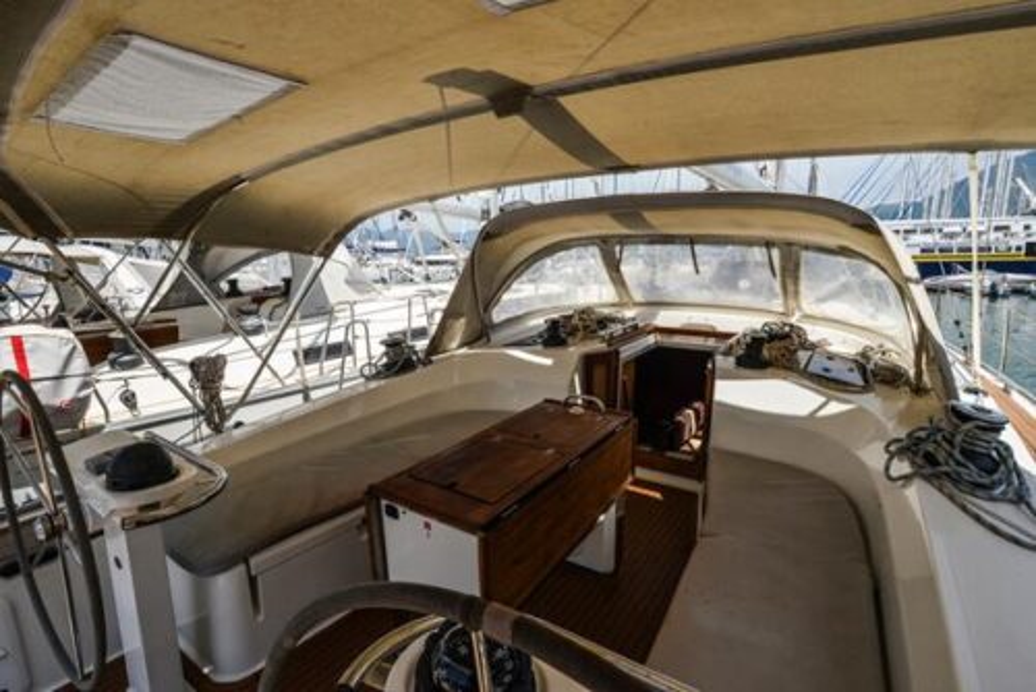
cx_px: 518
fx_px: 489
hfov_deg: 93.2
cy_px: 346
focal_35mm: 17
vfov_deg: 70.5
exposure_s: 1/640
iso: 500
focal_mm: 17
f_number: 13
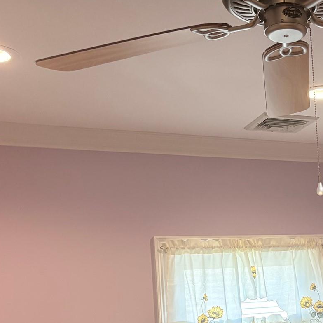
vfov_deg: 27.8
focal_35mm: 60
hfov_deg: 26.9
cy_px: 272
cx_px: 327
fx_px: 633
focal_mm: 5.96
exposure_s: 1/120
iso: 125
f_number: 1.6
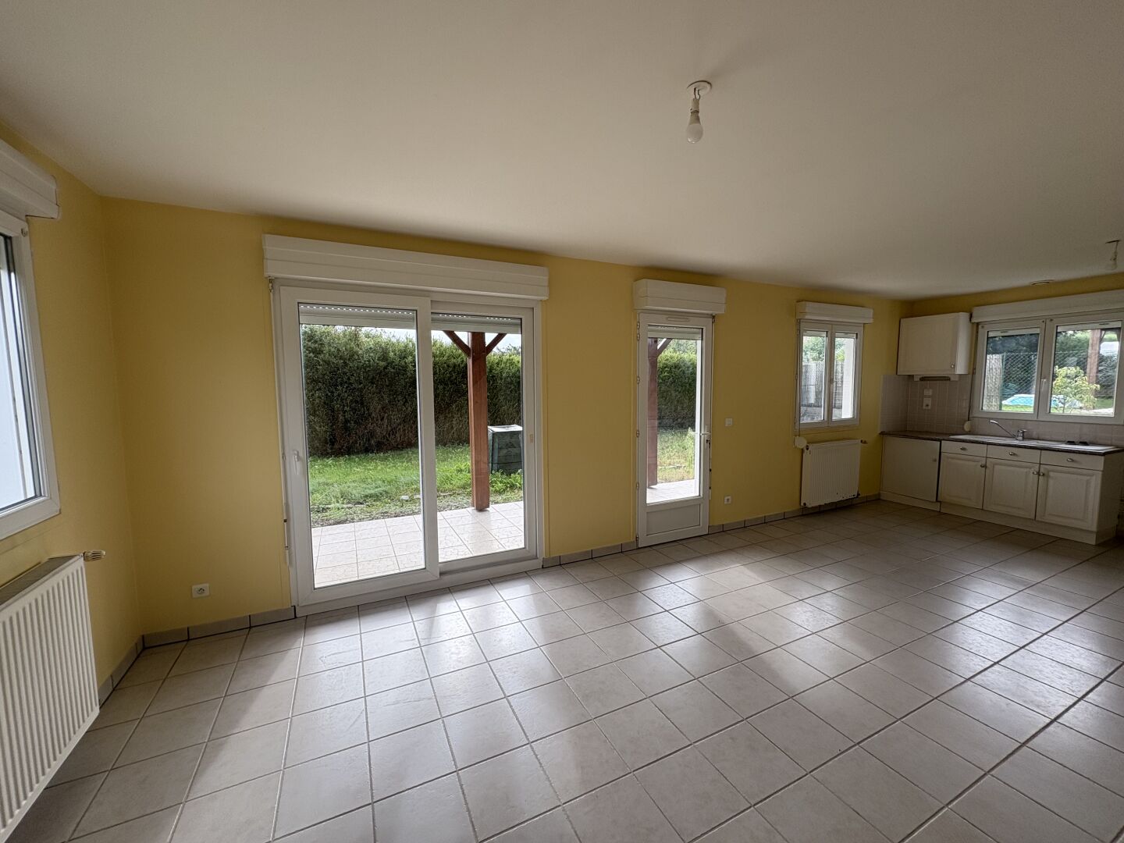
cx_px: 562
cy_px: 422
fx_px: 455
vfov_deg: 85.7
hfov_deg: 102.1
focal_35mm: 14
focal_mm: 2.22
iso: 64
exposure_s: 1/220
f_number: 2.2
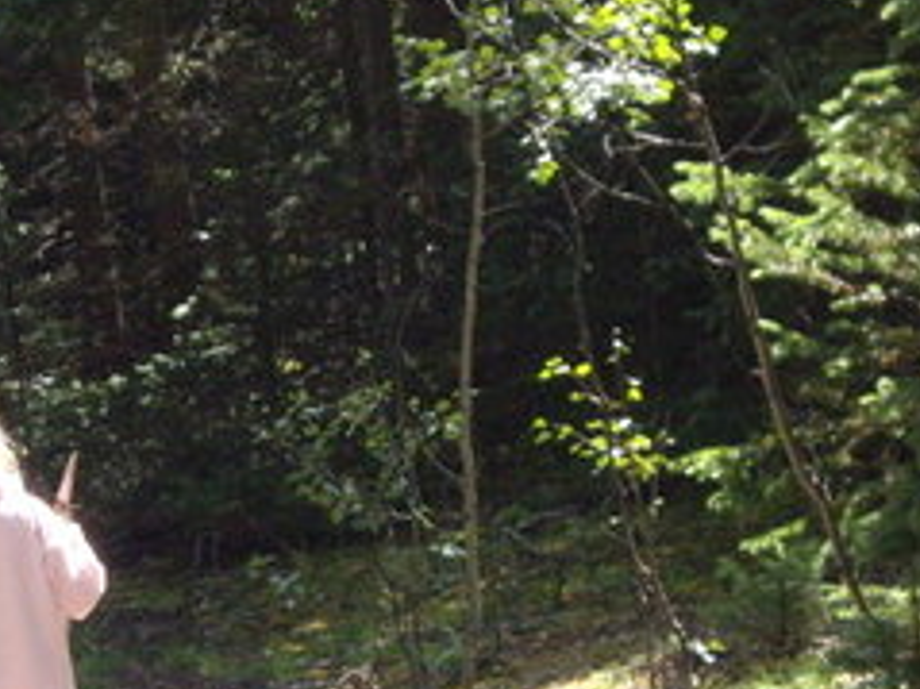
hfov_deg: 6.5
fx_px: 8102
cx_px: -42
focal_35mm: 305
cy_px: 624
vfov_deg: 4.9
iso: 200
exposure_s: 1/125
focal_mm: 18.6
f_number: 5.2
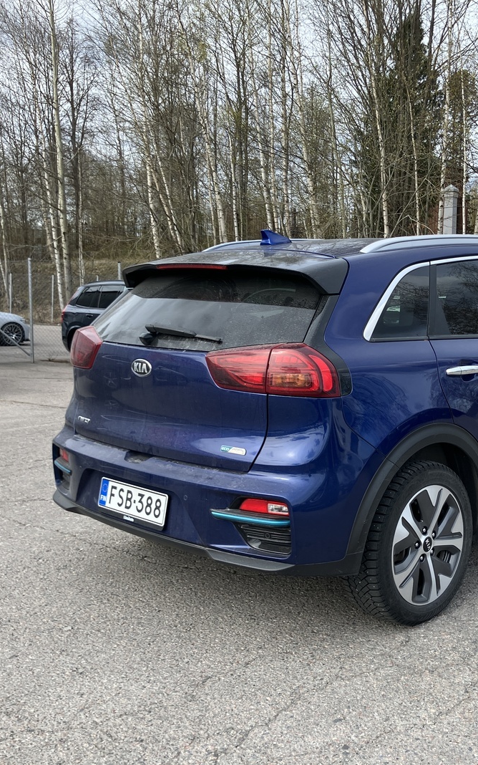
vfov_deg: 49.3
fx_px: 833
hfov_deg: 31.2
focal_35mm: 40
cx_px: 385
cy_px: 385
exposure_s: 1/578
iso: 32
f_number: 1.8
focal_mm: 3.99
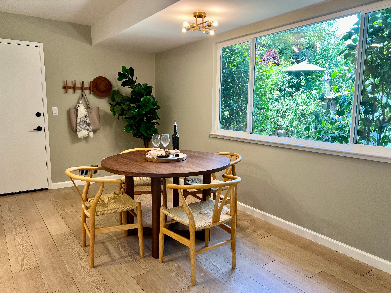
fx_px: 294
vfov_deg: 53.1
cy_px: 146
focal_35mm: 26
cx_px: 196
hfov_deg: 67.3
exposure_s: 1/120
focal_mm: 5.7
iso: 80
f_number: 1.5
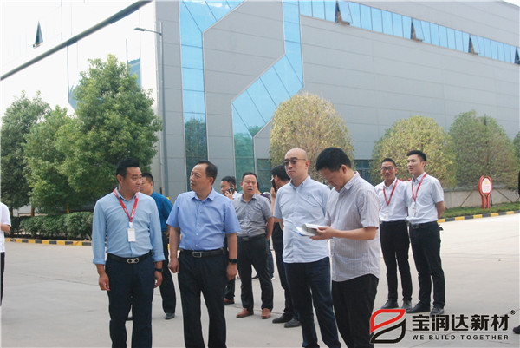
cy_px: 174
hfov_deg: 46.4
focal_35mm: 42
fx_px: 607
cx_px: 260
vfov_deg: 31.9
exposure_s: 1/320
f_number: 9
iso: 1000
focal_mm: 28
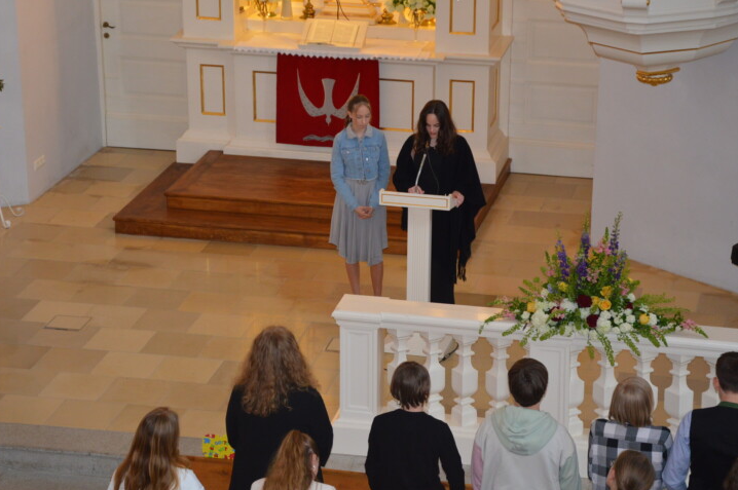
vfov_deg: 14.1
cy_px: 223
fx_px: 1986
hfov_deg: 21.0
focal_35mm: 97
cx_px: 367
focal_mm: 58
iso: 900
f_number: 5
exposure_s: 1/60
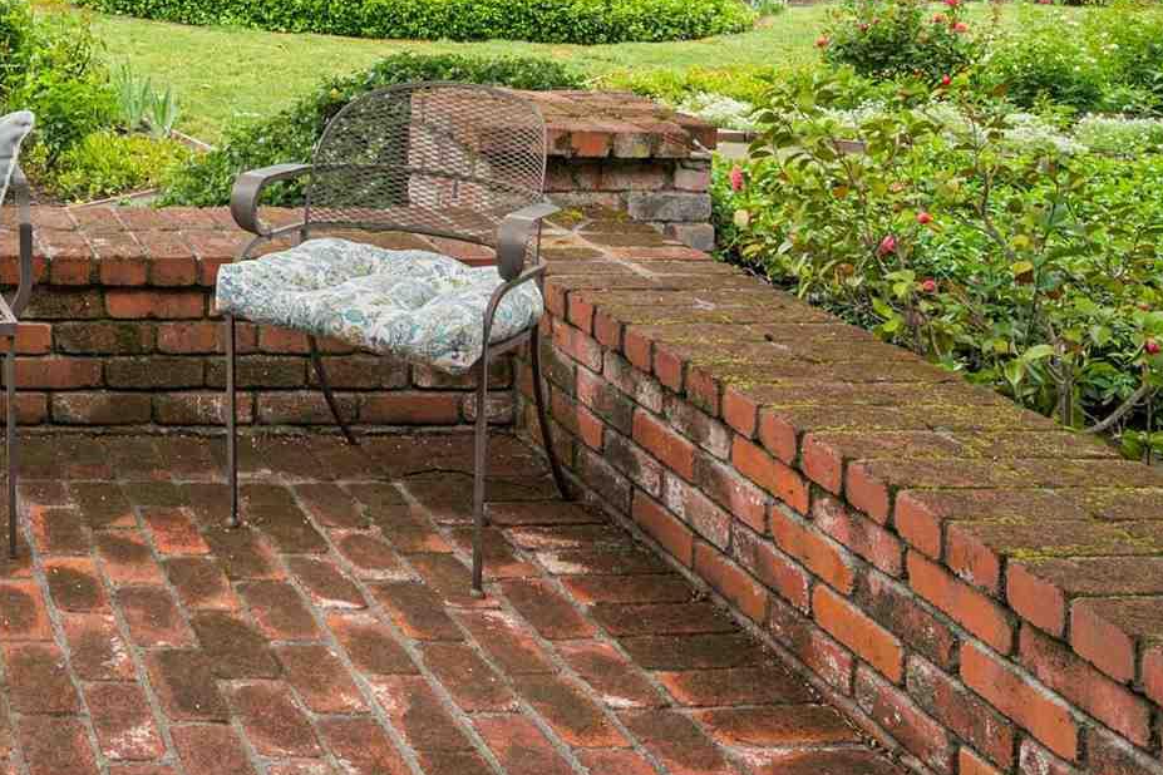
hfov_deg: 32.0
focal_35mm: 53
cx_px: -191
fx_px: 1712
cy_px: -217
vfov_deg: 22.9
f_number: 9
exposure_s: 1/250
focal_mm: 16
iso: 400
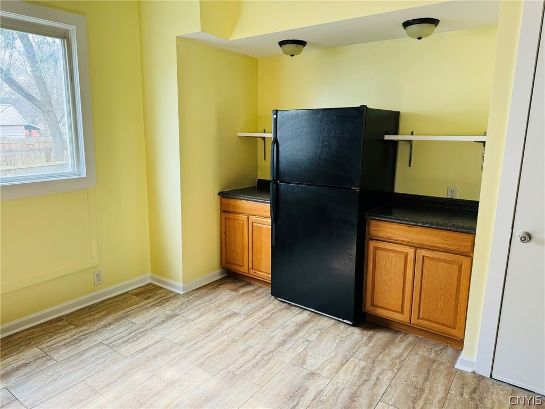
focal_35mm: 24
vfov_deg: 56.8
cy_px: 204
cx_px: 272
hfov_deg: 71.6
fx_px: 378
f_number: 1.78
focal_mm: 6.86
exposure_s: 1/121
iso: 80
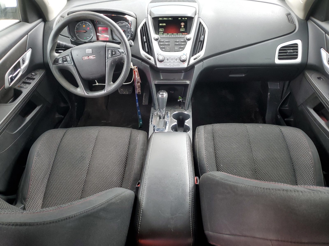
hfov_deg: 67.3
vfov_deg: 53.1
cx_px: 164
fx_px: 247
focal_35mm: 26
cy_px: 123
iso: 56
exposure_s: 1/60.2
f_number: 1.5
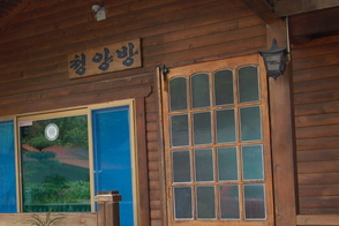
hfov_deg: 33.5
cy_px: 164
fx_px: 537
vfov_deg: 23.6
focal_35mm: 57
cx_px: 43
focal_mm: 16
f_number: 6.3
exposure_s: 1/160
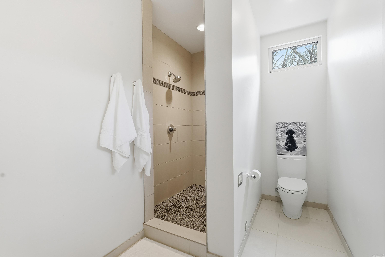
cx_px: 192
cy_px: 128
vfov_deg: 73.8
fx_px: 171
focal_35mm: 16
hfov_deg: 96.7
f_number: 9
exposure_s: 1/50
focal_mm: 16
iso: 250
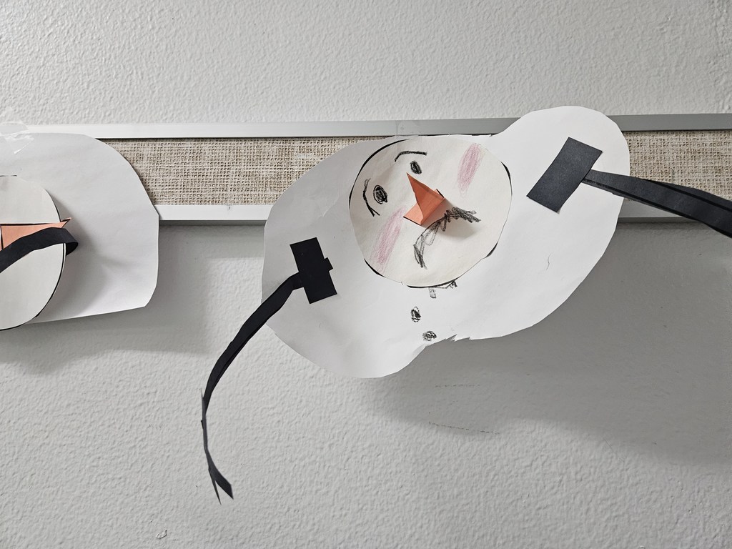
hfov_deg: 73.9
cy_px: 274
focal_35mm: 23
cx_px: 366
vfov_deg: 58.9
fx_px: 486
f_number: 1.8
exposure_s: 1/120
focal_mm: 5.4
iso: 1000
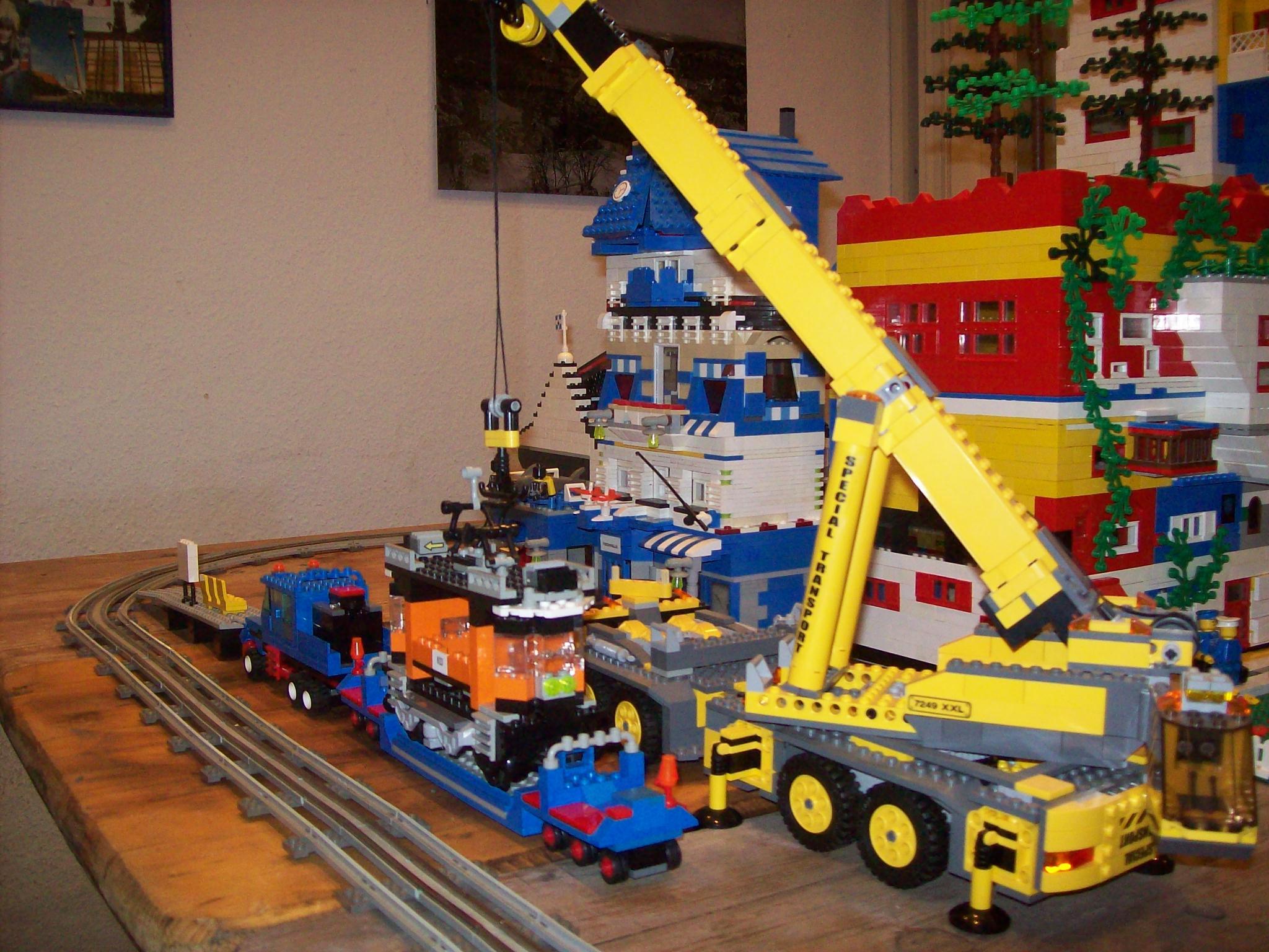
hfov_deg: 51.4
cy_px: 476
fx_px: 1320
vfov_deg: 39.7
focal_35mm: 36
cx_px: 634
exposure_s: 1/64
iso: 200
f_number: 2.7
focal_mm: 6
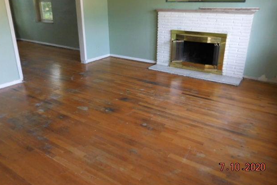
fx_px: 208
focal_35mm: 27
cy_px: 82
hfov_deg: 67.4
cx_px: 139
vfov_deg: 47.9
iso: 360
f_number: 3.3
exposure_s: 1/30
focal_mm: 4.5
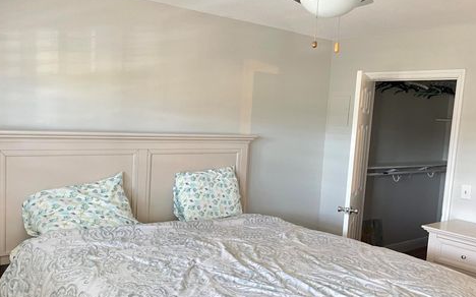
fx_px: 454
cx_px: 213
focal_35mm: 35
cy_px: 171
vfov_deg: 36.2
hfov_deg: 55.2
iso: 400
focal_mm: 5.7
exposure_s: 1/60
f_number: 1.5
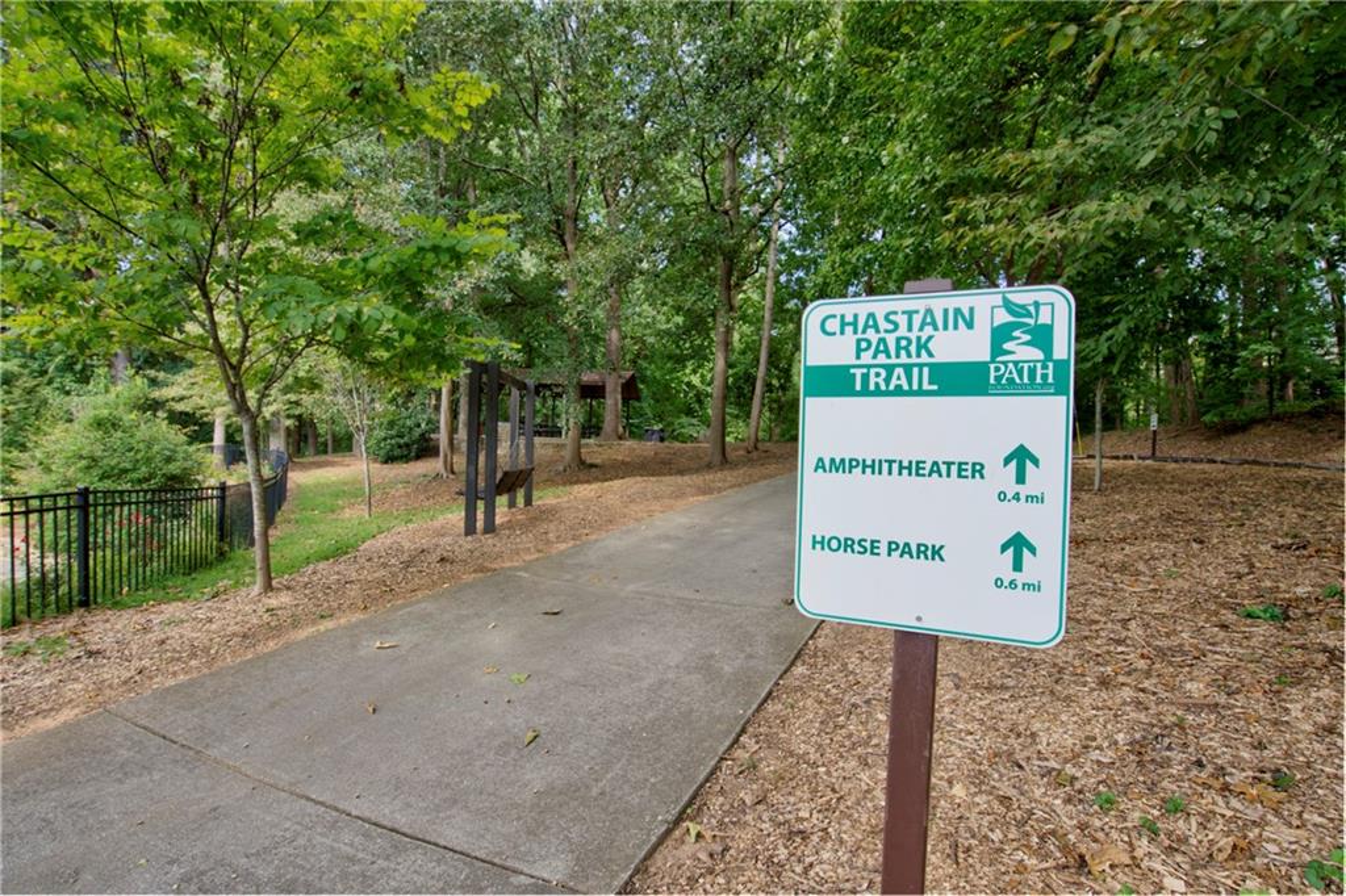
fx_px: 598
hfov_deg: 96.8
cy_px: 448
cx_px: 673
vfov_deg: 73.7
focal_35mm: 16
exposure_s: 1/160
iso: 250
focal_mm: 16
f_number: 8
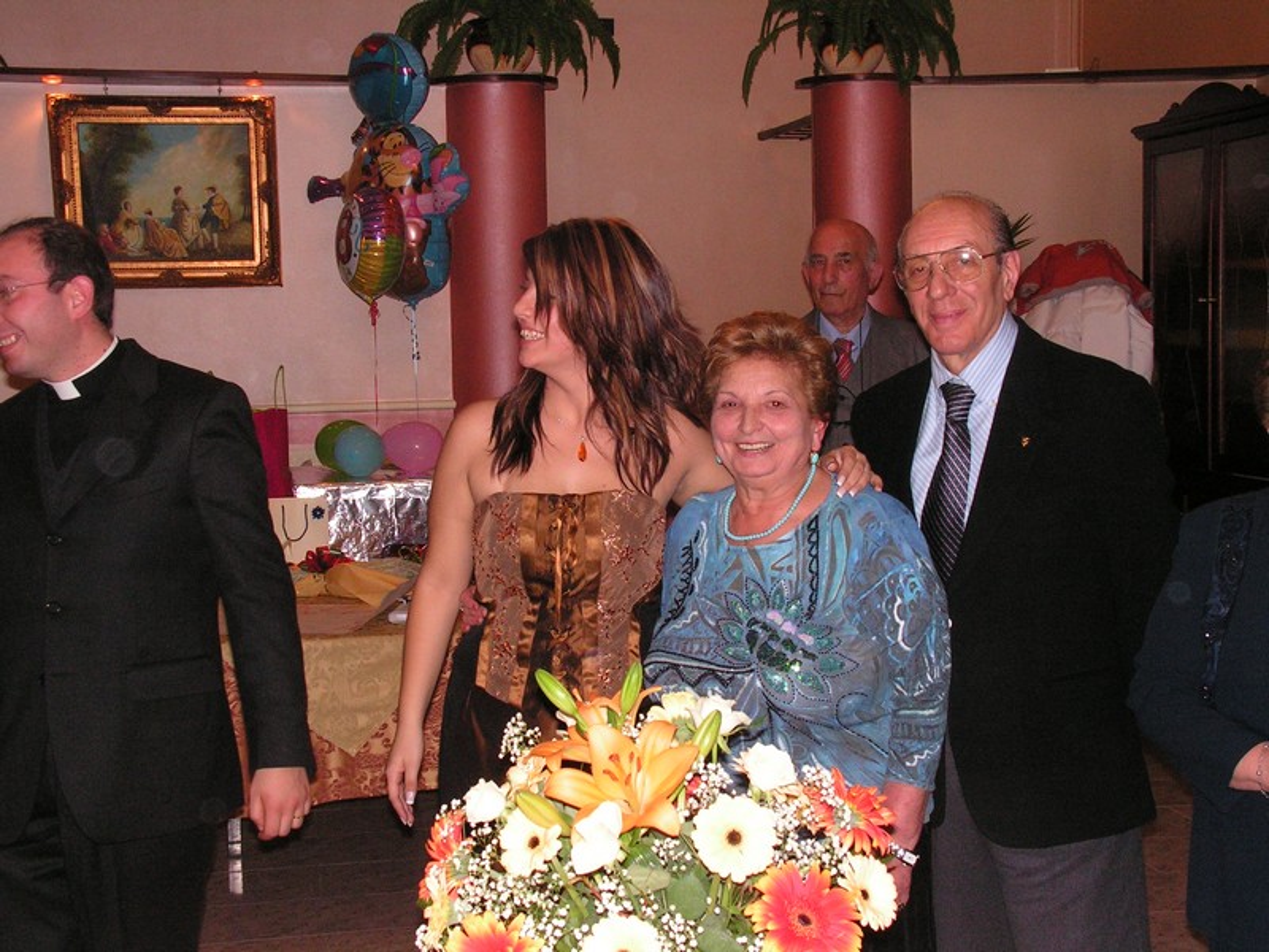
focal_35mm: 51
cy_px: 476
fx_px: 1870
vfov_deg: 28.6
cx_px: 634
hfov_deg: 37.5
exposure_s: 1/60
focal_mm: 8.6
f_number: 4.8
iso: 200
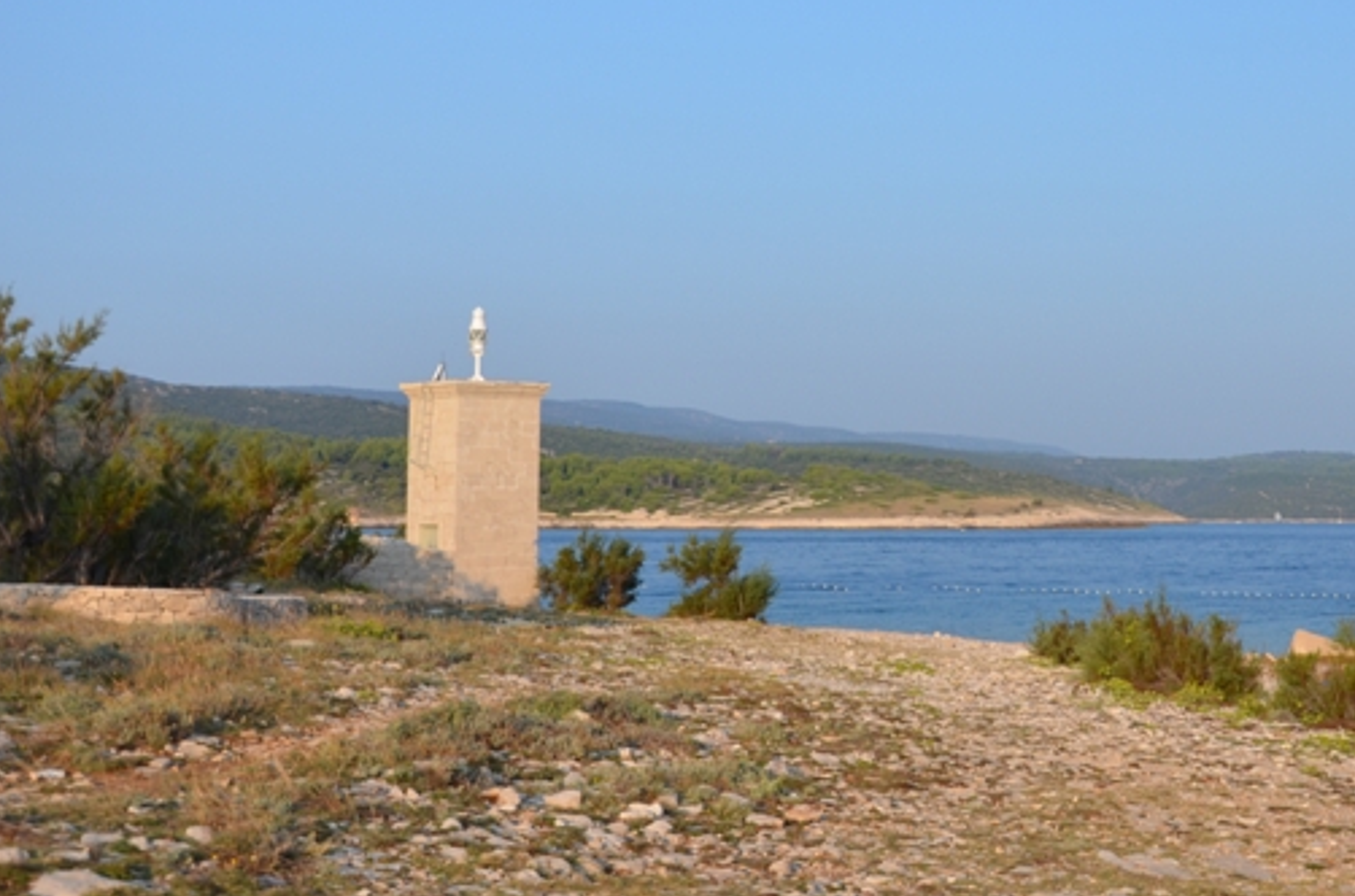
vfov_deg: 22.5
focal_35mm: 60
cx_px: 1031
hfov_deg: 32.9
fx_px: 2245
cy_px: 283
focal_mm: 25
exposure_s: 1/200
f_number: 7.1
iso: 200
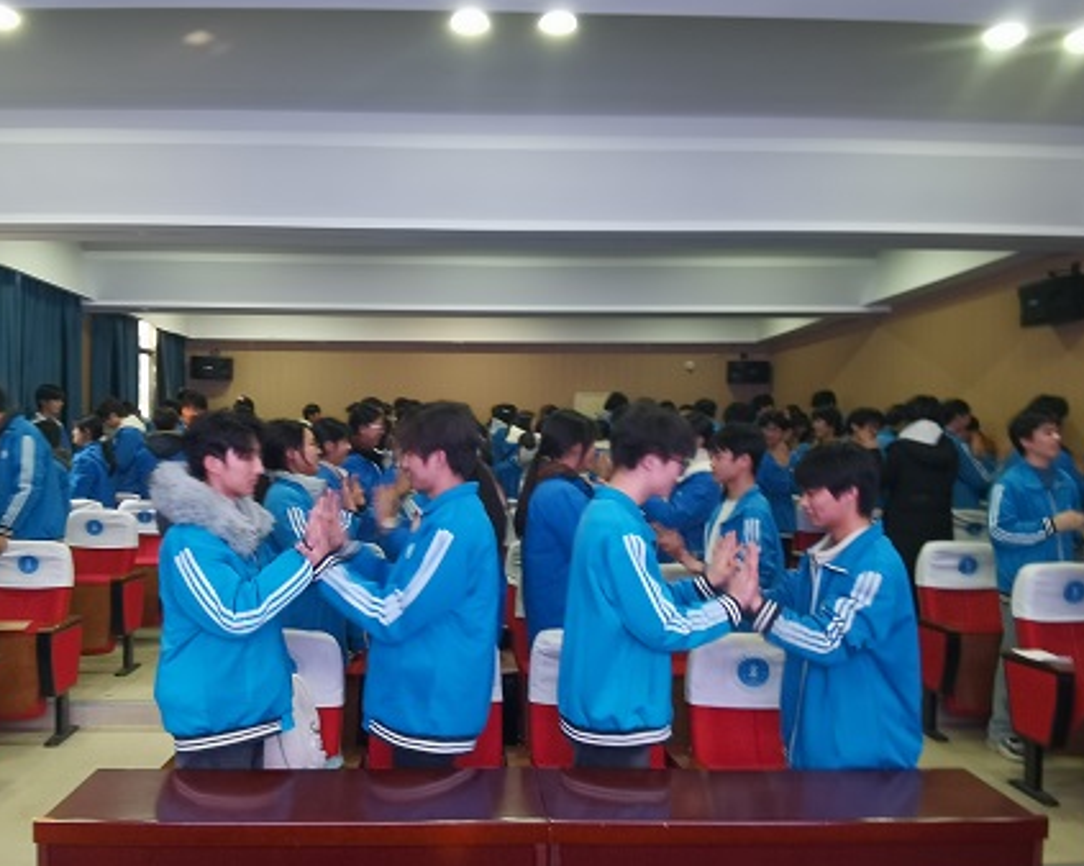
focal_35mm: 23
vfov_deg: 60.8
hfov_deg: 72.0
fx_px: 738
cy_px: 414
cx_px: 442
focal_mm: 2.26
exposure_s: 1/33.3
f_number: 2.2
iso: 160
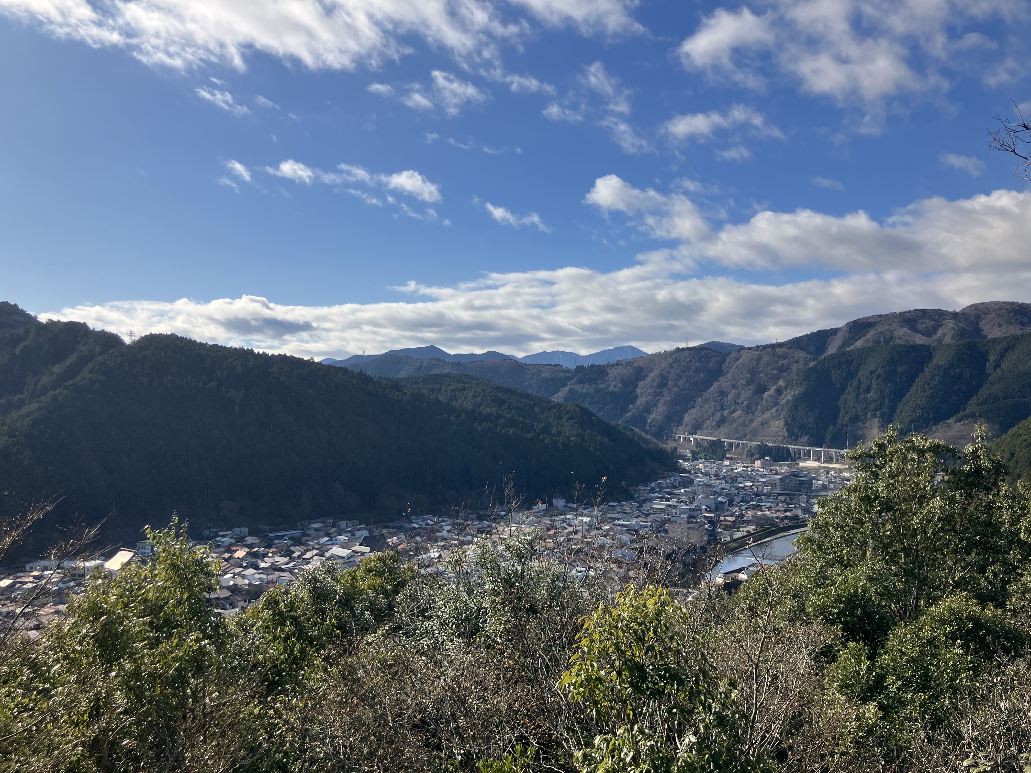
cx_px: 516
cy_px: 386
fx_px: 834
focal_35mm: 28
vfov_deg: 49.7
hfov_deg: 63.4
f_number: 1.8
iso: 32
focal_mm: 3.99
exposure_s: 1/3247
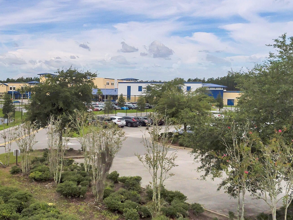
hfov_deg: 48.3
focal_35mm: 35
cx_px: 41
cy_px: 120
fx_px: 296
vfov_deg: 40.7
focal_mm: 3.61
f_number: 2.8
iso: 100
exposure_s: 1/3800
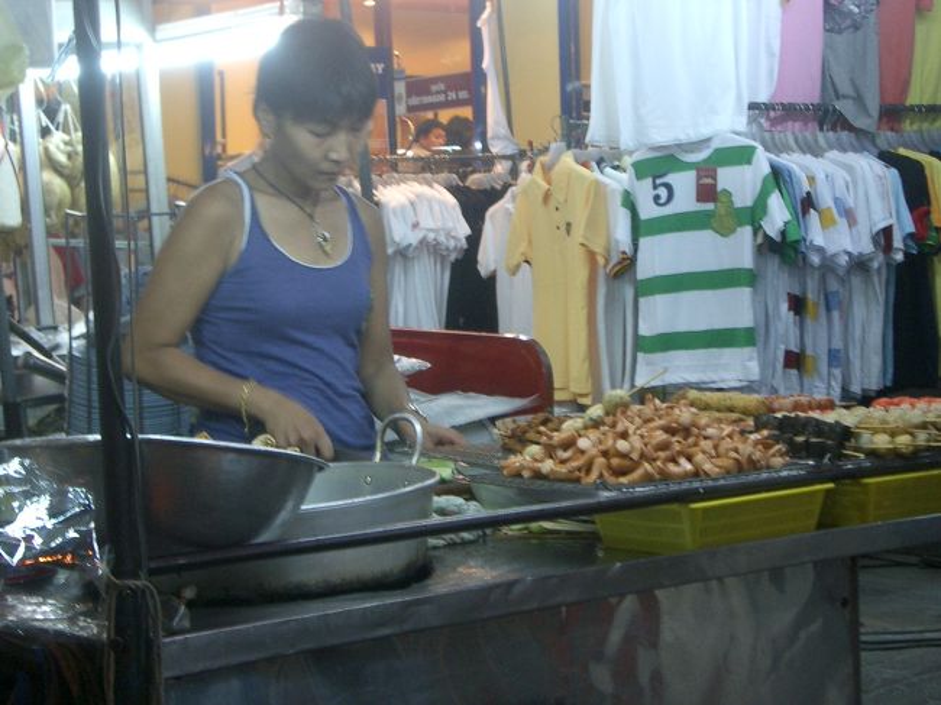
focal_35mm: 74
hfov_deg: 26.3
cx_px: 470
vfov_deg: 19.9
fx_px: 2011
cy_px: 352
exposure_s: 1/13
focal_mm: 12.2
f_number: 3.9
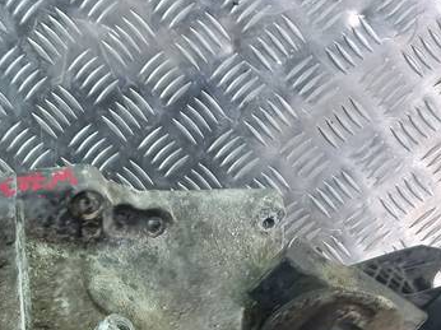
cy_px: 463
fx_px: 942
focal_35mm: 74
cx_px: 159
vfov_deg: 18.1
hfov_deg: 26.2
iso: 50
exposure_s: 1/50
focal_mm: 4.6
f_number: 1.8
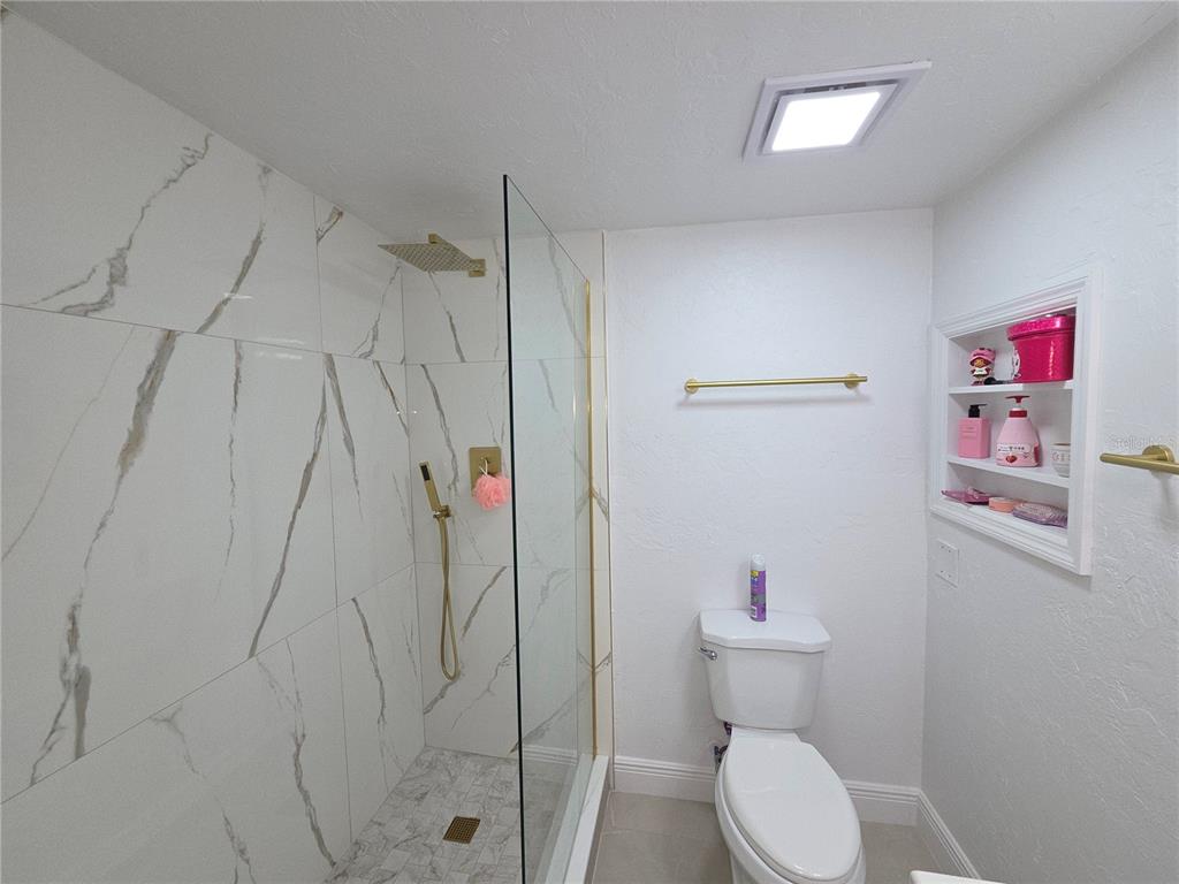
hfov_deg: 106.2
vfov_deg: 89.9
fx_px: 443
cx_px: 590
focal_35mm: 13
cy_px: 442
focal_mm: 2.2
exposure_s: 1/60
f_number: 2.2
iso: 64
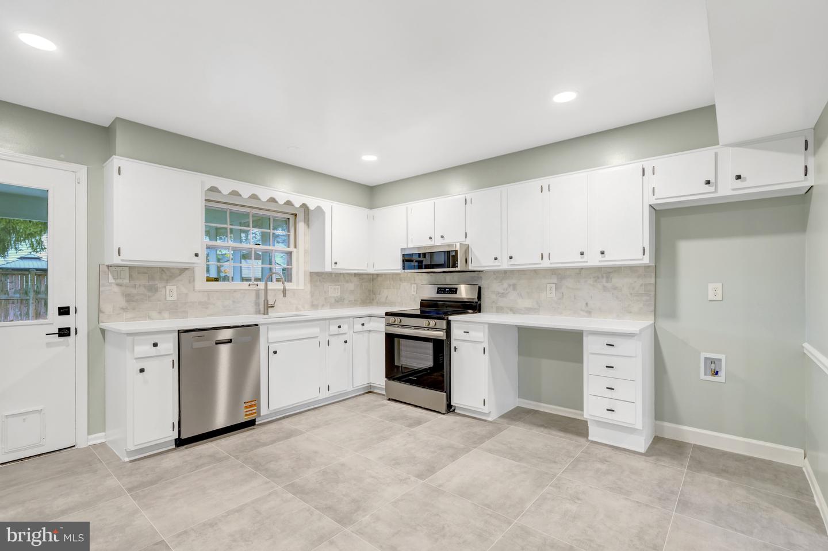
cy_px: 276
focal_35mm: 16
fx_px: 368
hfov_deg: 96.8
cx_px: 414
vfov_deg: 73.7
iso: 1250
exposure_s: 1/30
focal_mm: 16
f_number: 8
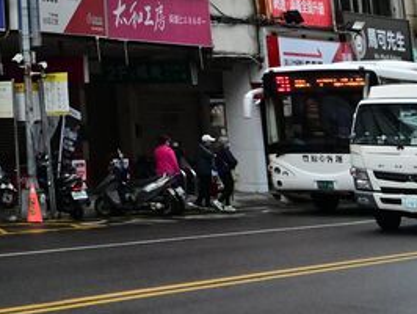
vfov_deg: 12.2
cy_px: -260
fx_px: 1338
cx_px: -329
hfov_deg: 15.3
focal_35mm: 111
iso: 6400
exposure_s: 1/4000
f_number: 8
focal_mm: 24
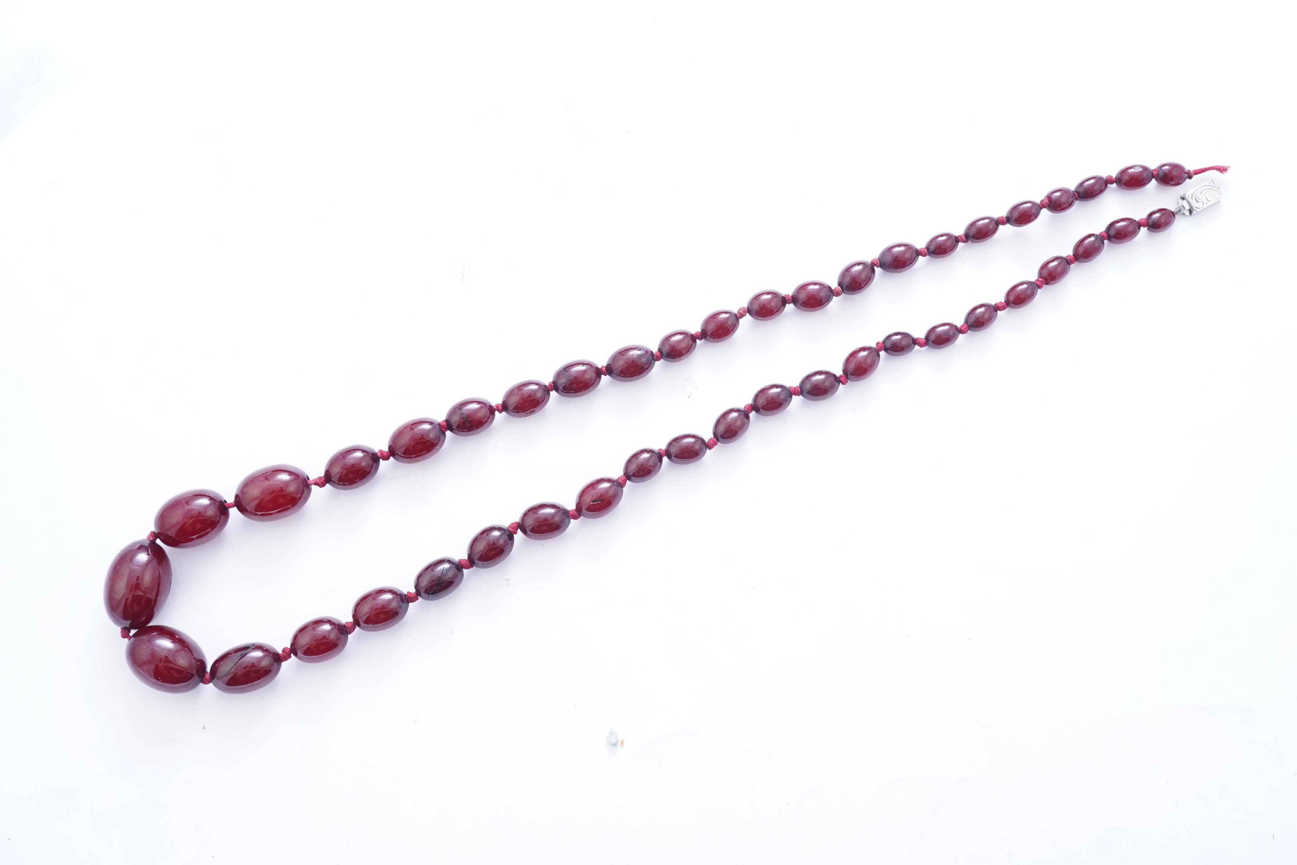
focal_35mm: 45
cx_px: 648
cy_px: 432
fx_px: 1621
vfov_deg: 29.9
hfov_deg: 43.6
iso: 250
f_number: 14
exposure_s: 1/30
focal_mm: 30
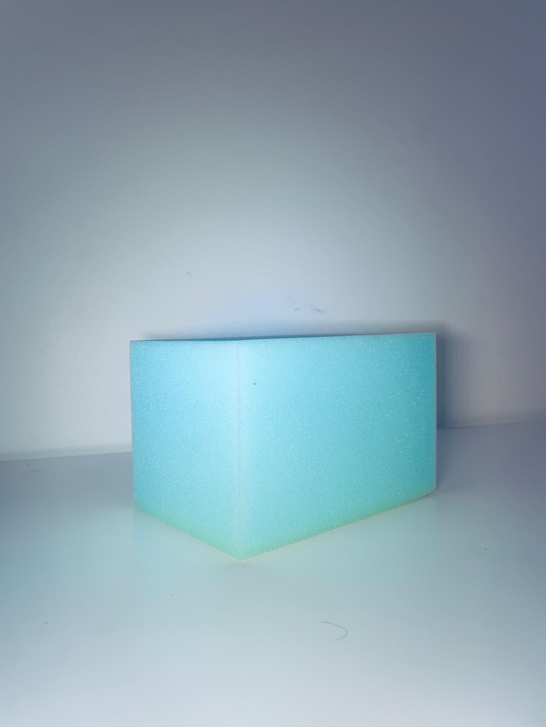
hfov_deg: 53.1
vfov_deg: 67.3
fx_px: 547
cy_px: 364
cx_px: 273
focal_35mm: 26
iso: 40
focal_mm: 4.2
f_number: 1.6
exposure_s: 1/100
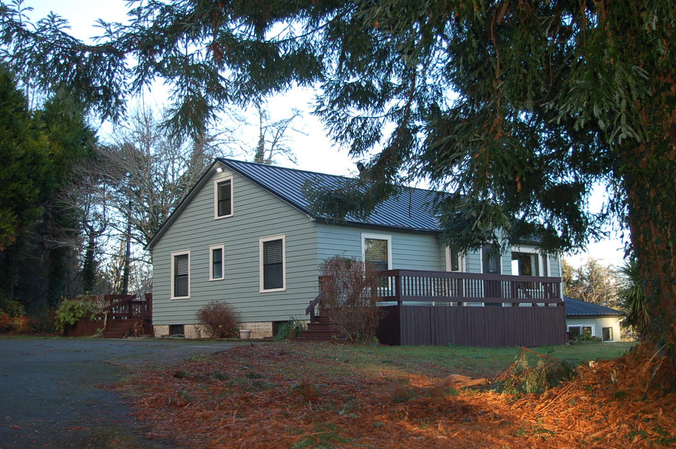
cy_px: 224
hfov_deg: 46.4
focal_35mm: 42
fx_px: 788
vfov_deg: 31.8
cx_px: 338
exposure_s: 1/320
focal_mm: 28
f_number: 3.5
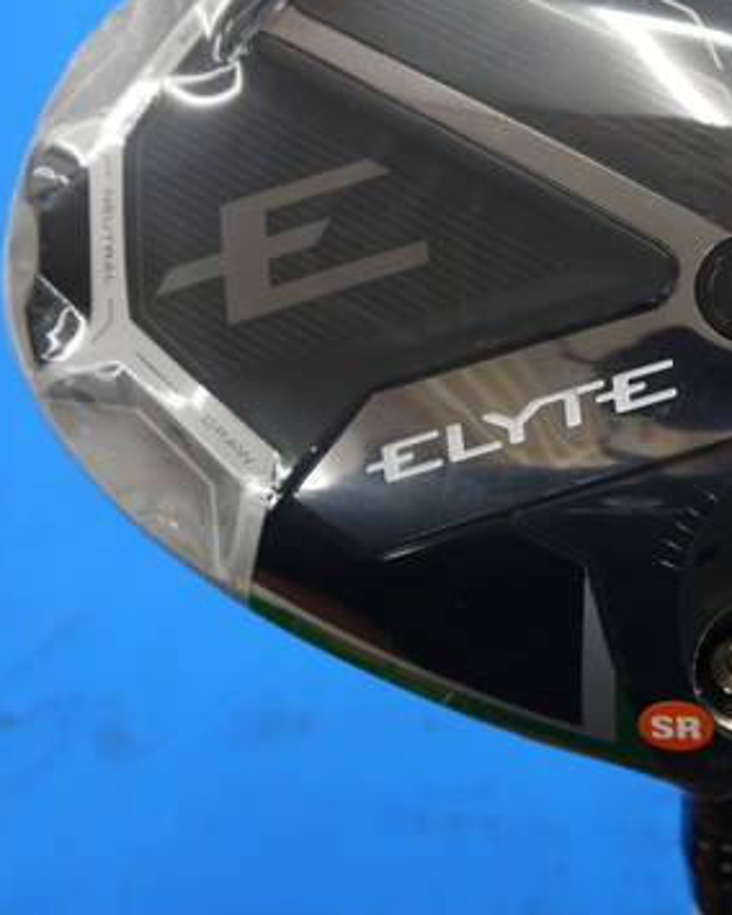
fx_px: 2004
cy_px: 361
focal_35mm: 74
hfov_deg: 20.6
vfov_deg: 25.7
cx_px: 508
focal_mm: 21
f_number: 4.3
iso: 200
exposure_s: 1/60
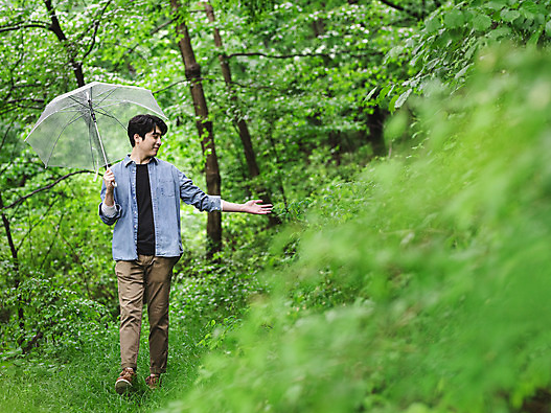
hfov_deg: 21.1
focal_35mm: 93
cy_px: 207
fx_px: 1480
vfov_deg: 15.9
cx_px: 254
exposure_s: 1/160
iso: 1000
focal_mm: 85
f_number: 2.8
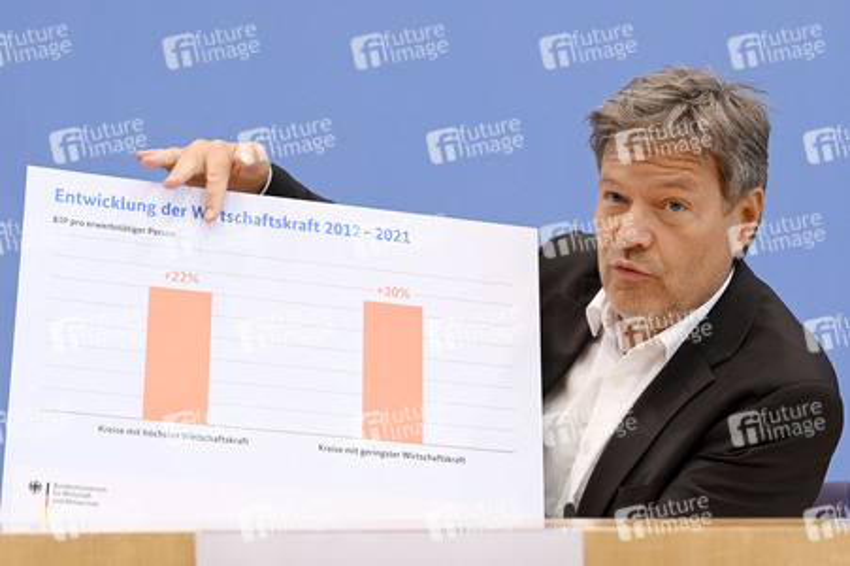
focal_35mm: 75
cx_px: 425
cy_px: 283
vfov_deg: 18.2
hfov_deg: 27.0
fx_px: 1769
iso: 3200
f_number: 5.6
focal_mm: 75
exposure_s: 1/500
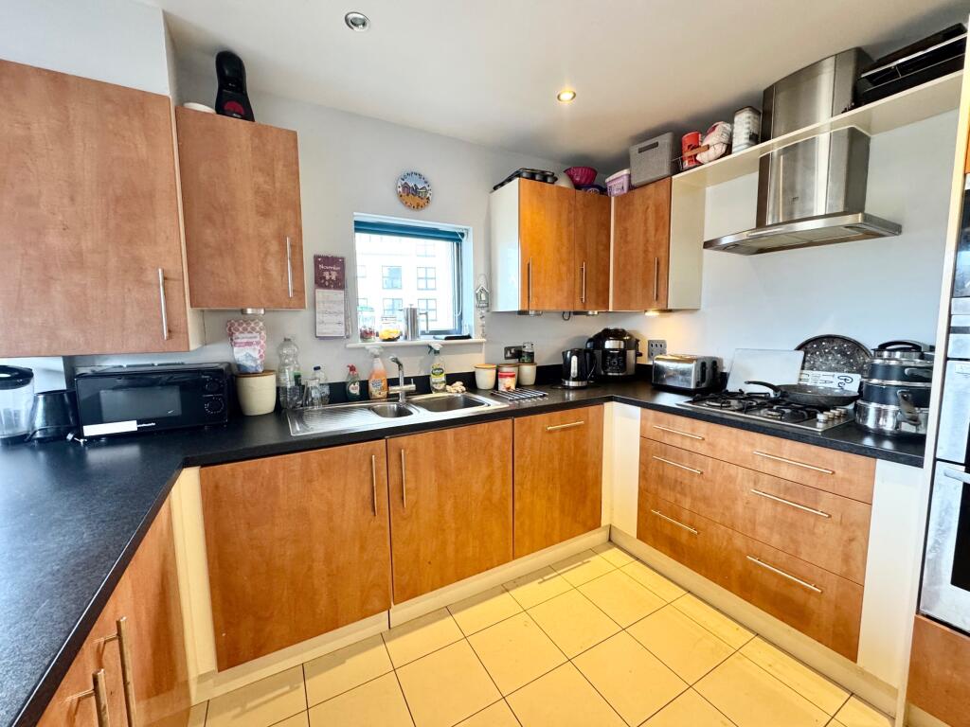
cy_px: 364
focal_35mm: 14
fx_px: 392
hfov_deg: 102.1
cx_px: 485
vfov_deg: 85.7
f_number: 2.2
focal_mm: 2.22
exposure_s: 1/50
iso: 250
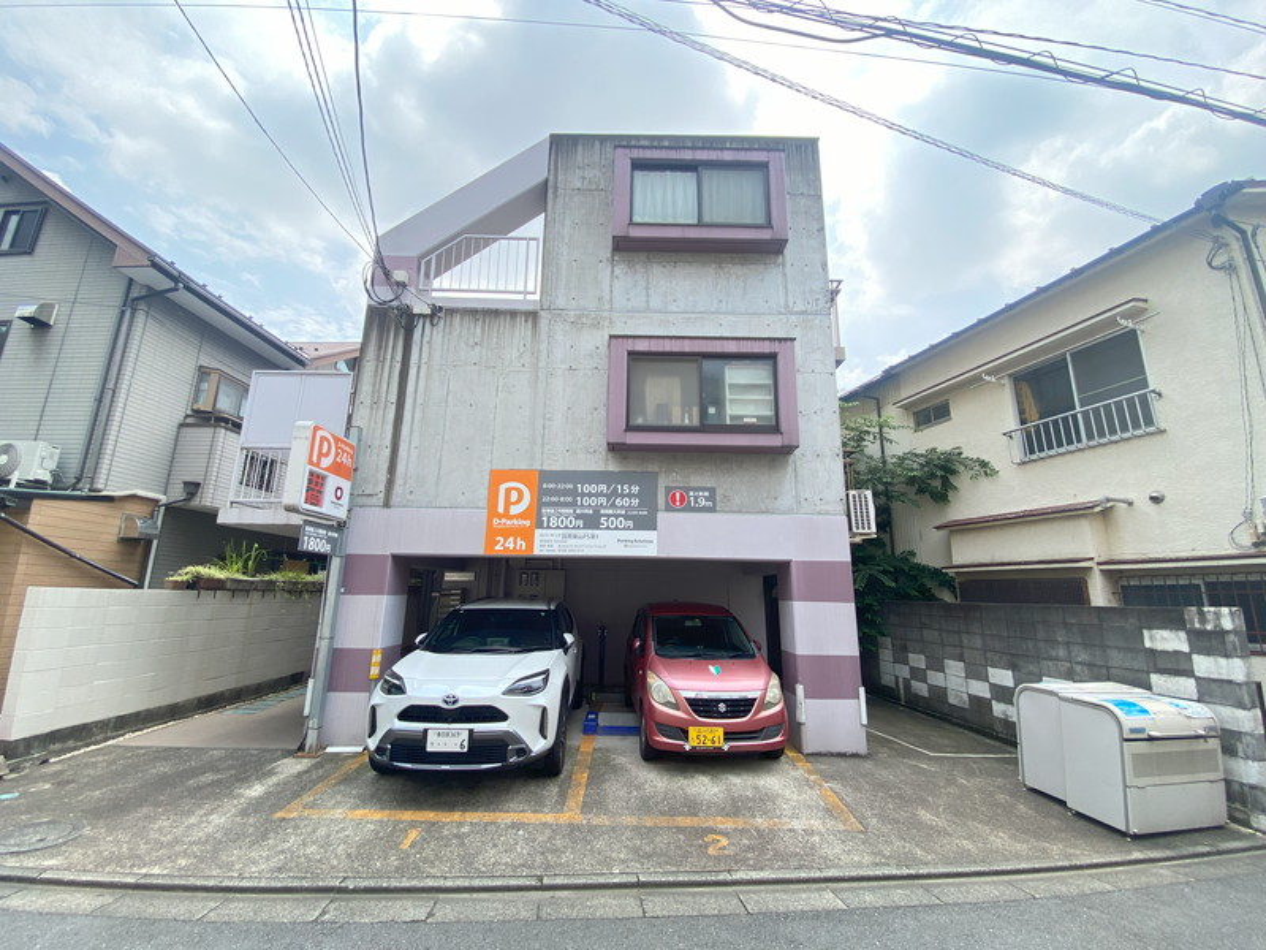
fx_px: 475
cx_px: 633
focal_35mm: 13
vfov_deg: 89.9
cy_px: 475
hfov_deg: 106.2
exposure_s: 1/406
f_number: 2.4
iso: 20
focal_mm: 1.54
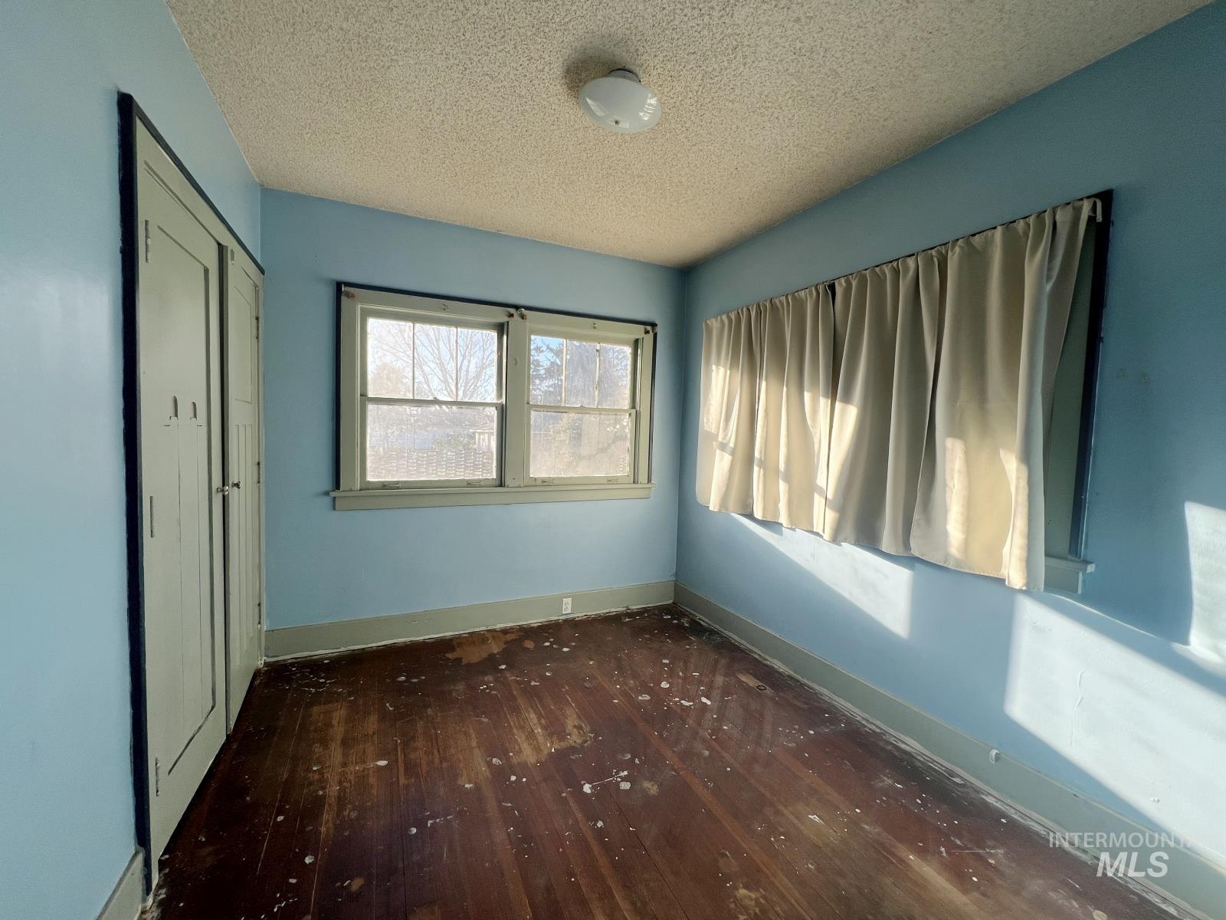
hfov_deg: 106.2
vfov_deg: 89.9
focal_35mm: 13
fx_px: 460
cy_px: 460
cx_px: 613
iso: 32
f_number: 1.8
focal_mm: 1.57
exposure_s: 1/361
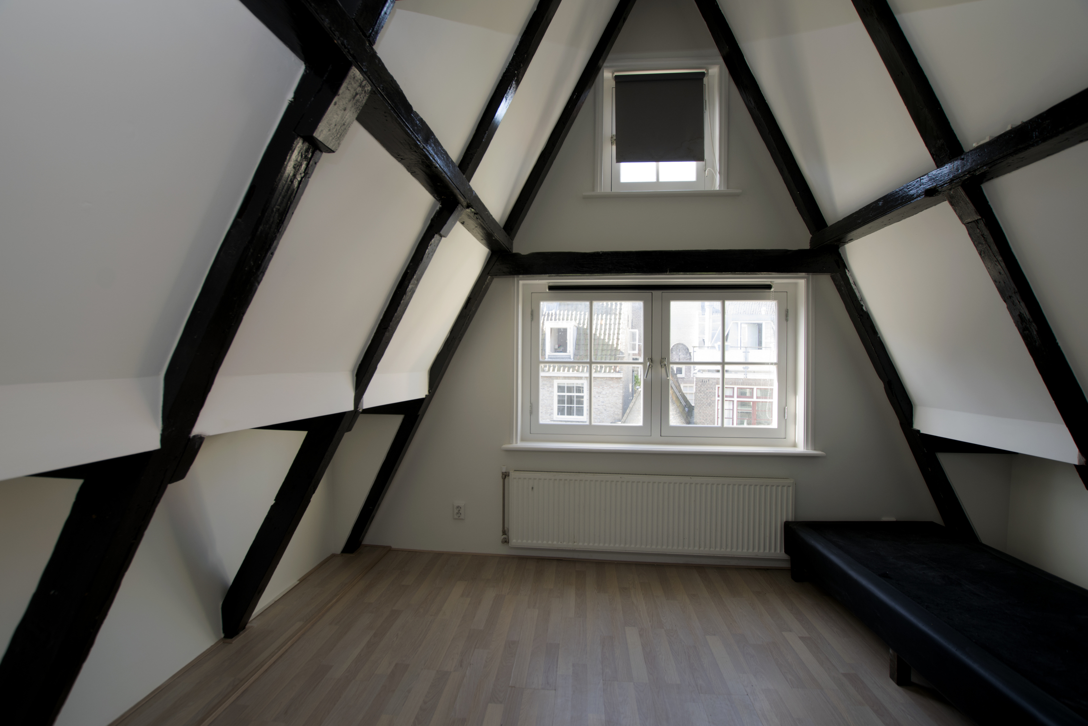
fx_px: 453
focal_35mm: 15
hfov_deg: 100.4
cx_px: 544
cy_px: 363
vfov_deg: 77.3
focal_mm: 10
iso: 100
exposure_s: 1/10
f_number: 7.1
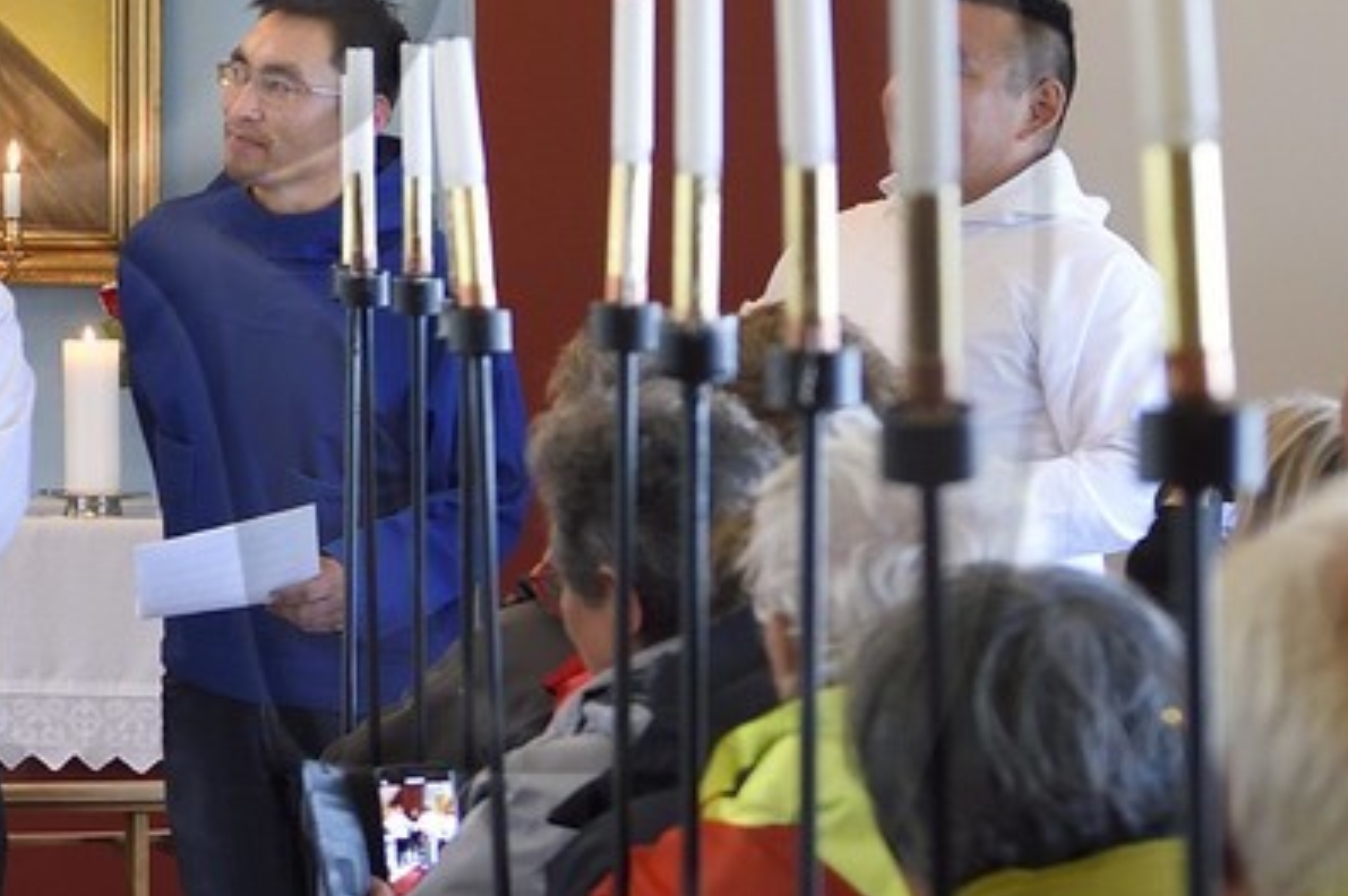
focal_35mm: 282
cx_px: -367
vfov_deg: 4.9
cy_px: 221
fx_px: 10550
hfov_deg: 7.2
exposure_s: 1/40
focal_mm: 70
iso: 1600
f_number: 6.3
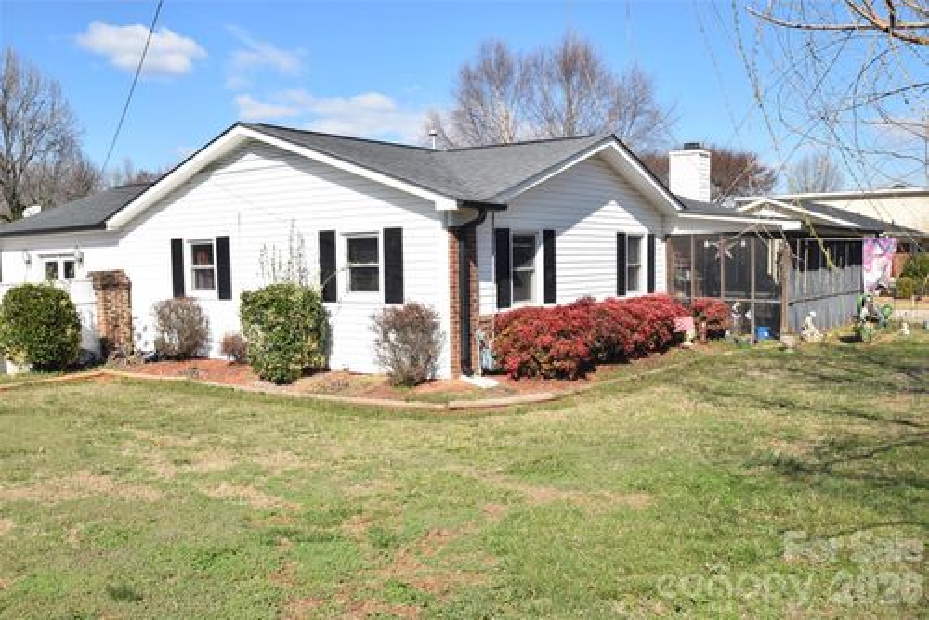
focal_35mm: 32
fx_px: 813
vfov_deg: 41.8
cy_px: 310
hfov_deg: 59.5
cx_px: 464
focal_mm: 21
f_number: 11
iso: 100
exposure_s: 1/200
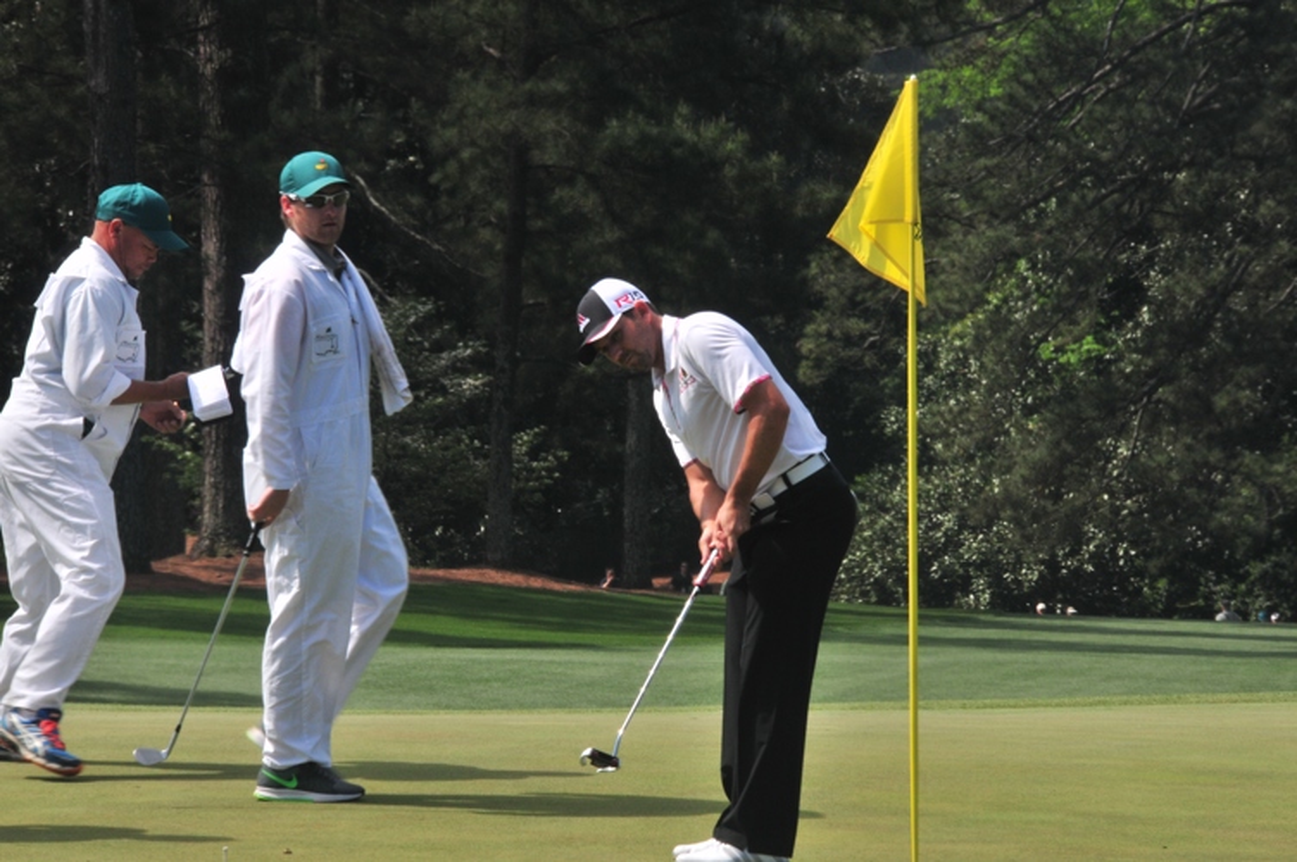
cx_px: 648
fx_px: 12418
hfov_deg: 6.0
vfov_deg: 4.0
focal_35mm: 345
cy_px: 431
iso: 400
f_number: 25
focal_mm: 230
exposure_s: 1/125
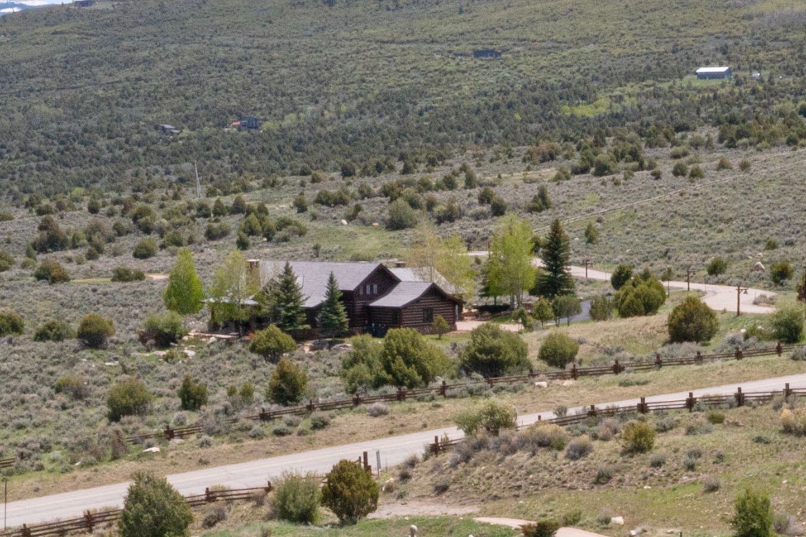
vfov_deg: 12.5
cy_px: 730
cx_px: 535
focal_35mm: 106
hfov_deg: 19.2
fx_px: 2373
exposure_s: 1/400
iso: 100
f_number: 10
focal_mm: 10.26
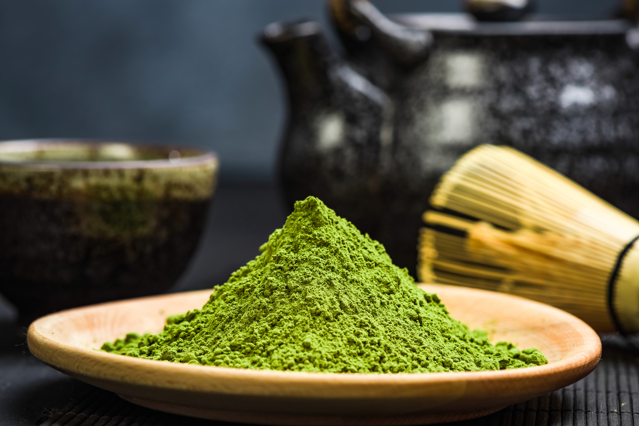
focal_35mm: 105
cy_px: 213
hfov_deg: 19.5
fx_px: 1864
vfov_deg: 13.1
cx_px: 320
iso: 125
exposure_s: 1/125
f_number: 11
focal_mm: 105
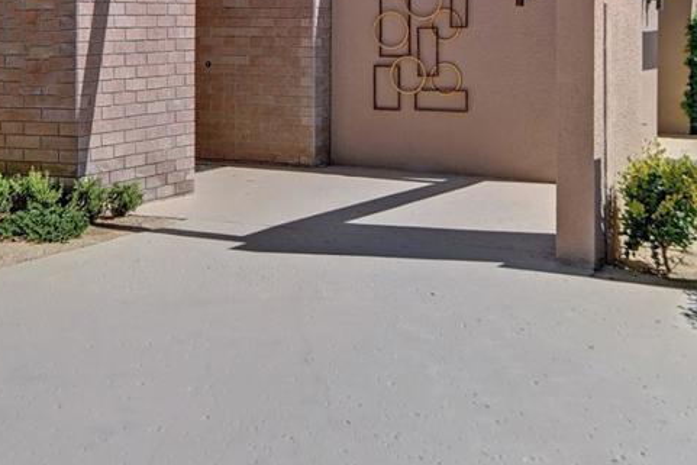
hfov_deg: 30.4
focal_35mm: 66
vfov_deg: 20.2
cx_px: 258
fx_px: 1278
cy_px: 34
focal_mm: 31
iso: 80
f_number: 8
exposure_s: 1/250
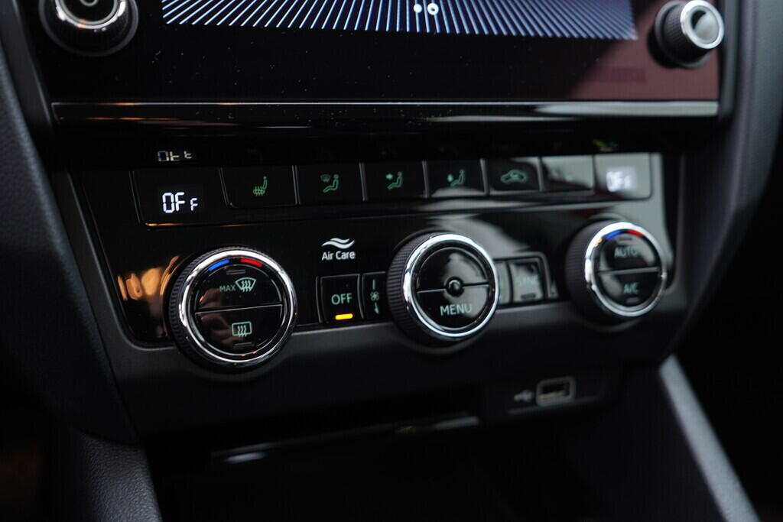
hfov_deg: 53.1
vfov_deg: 36.9
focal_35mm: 36
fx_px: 783
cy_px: 261
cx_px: 392
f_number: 2.8
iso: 320
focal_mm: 24
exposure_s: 1/40
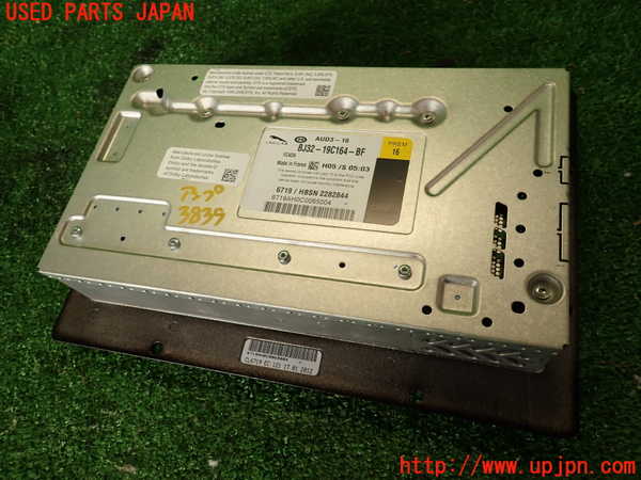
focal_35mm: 25
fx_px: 463
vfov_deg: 54.9
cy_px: 240
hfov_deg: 69.4
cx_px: 320
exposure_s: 1/100
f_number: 2
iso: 100
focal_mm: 4.5
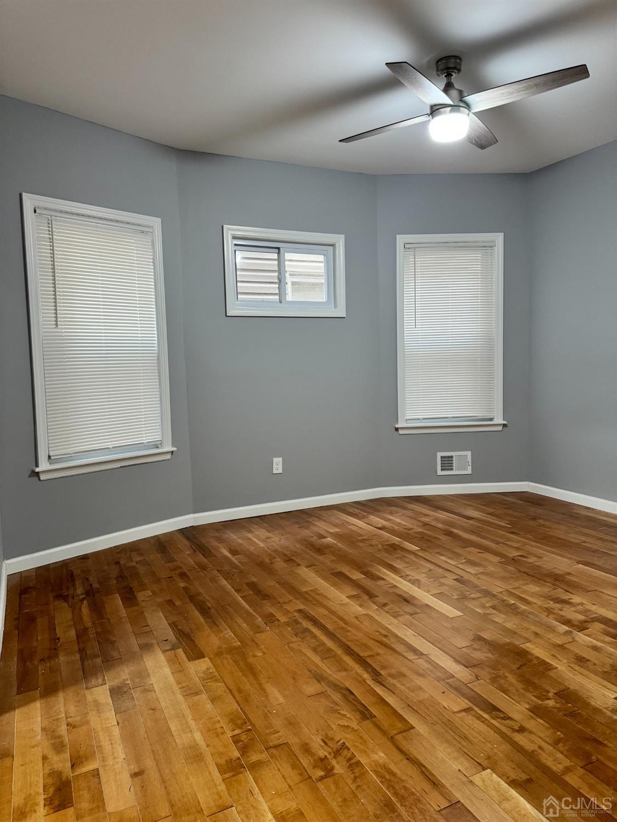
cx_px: 308
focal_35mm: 24
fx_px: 570
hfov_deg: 56.8
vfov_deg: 71.6
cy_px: 411
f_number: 1.78
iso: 250
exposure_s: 1/60
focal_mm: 6.86
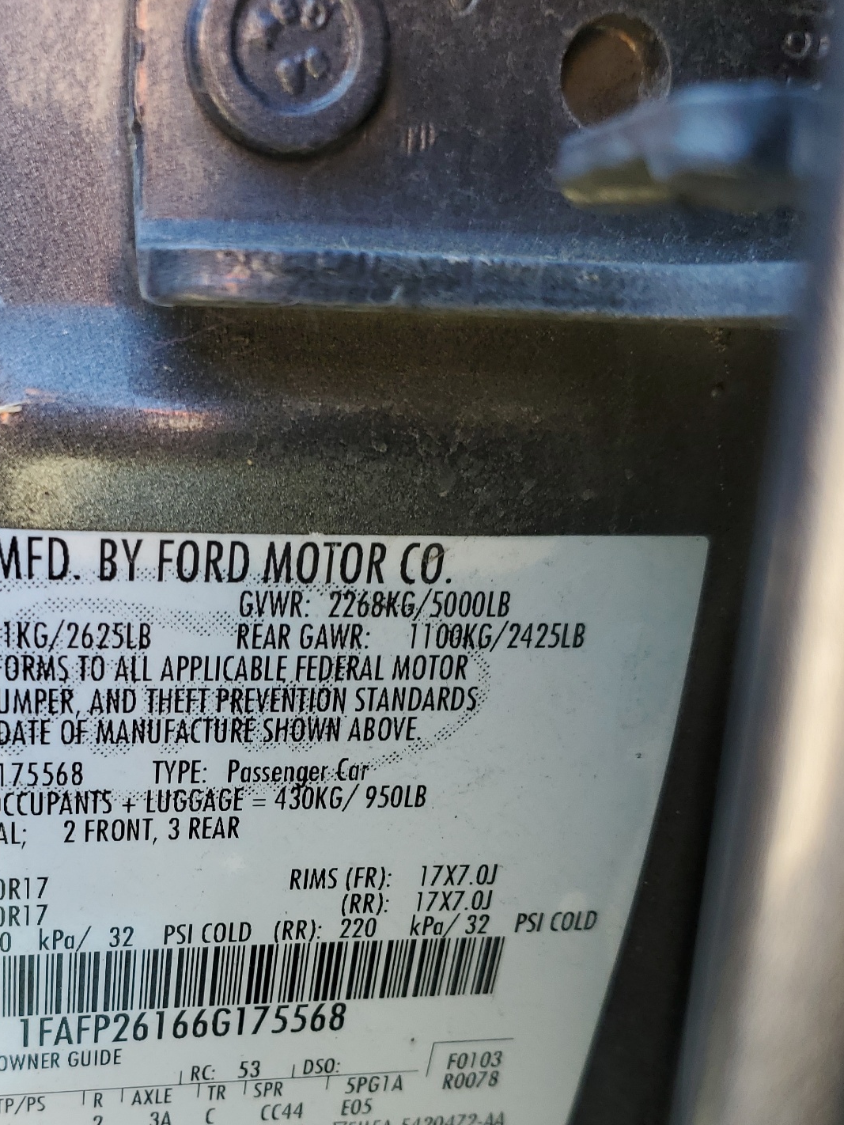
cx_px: 232
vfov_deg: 47.2
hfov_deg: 36.1
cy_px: 742
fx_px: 1267
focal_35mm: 39
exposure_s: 1/147
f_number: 1.5
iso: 50
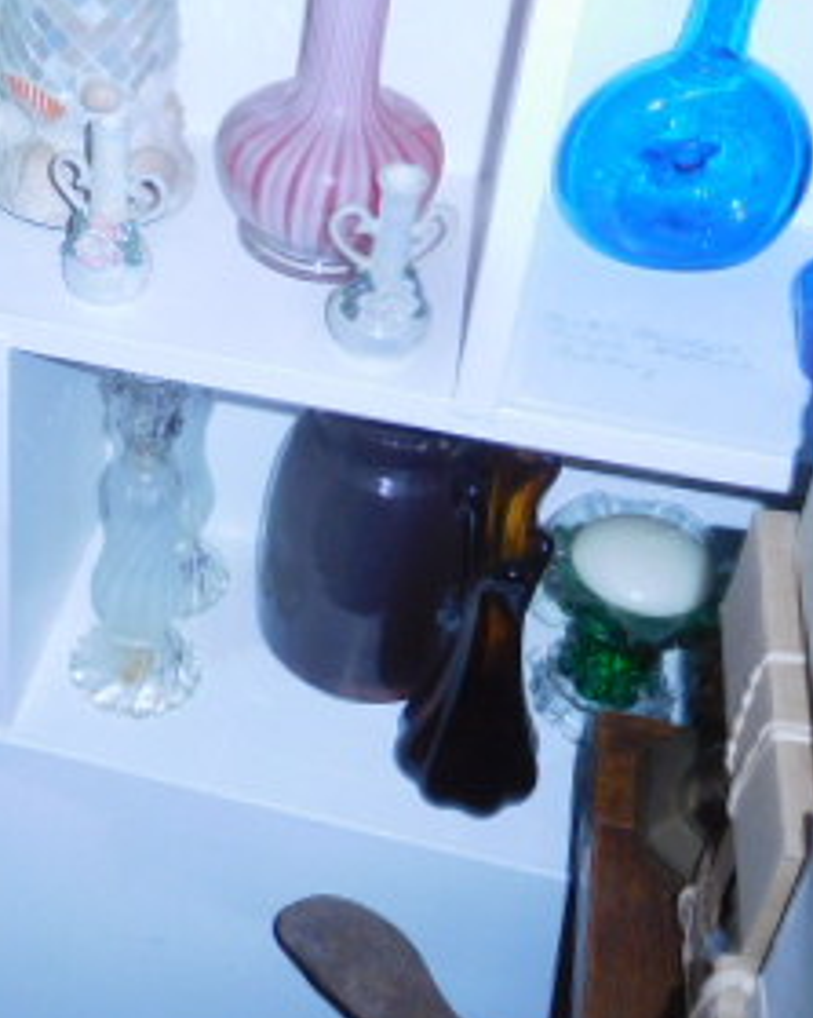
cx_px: -11
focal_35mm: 56
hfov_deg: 25.7
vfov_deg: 33.1
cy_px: 281
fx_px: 1685
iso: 200
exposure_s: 1/30
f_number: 3.4
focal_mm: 4.5
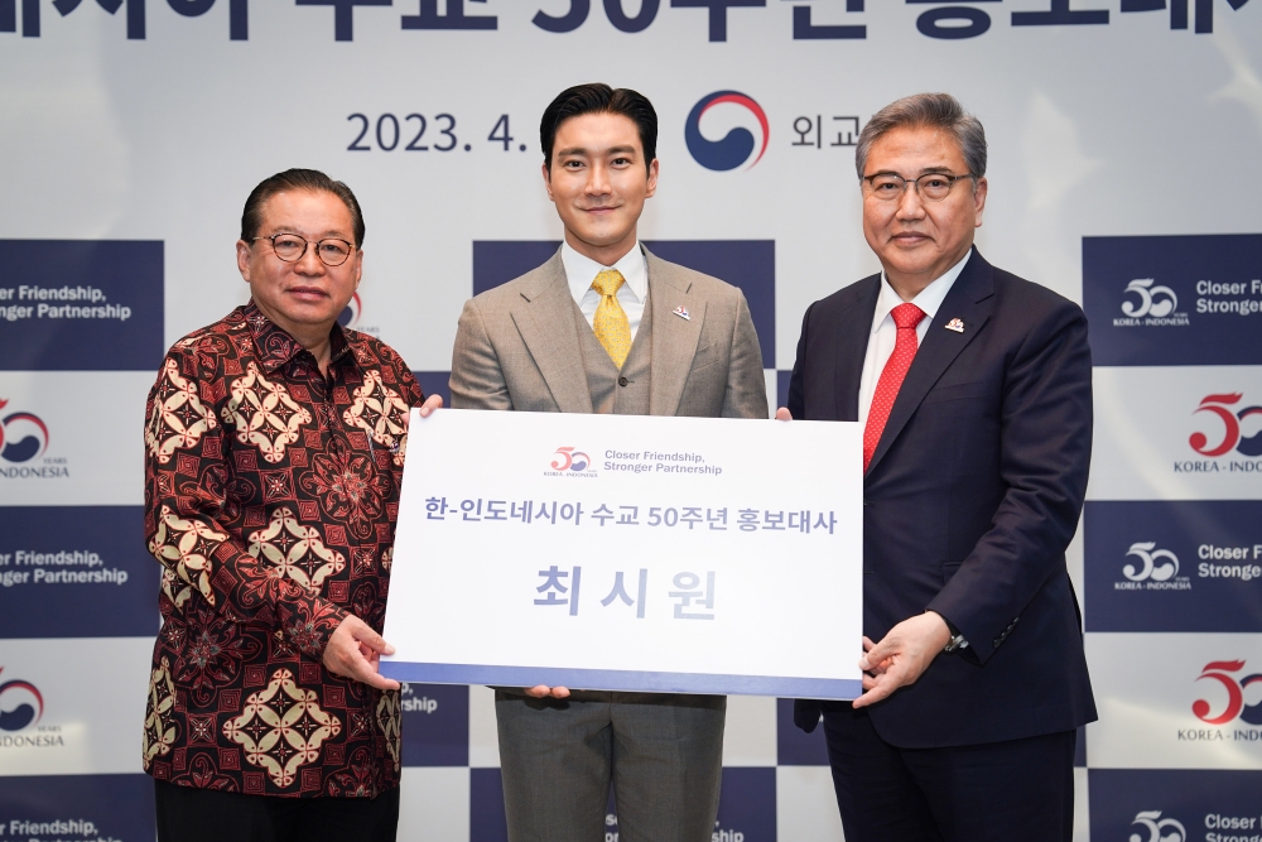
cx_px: 631
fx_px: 2314
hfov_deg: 30.5
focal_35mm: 66
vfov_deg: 20.6
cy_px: 421
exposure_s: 1/250
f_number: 3.5
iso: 500
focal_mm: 66
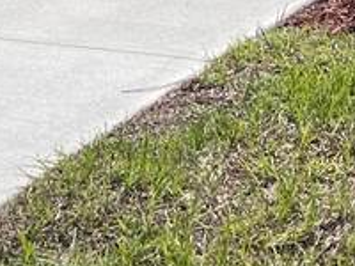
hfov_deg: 11.3
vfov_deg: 7.7
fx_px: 1702
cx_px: 586
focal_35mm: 166
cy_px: -569
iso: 50
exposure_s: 1/5882
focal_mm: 5.7
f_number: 1.5
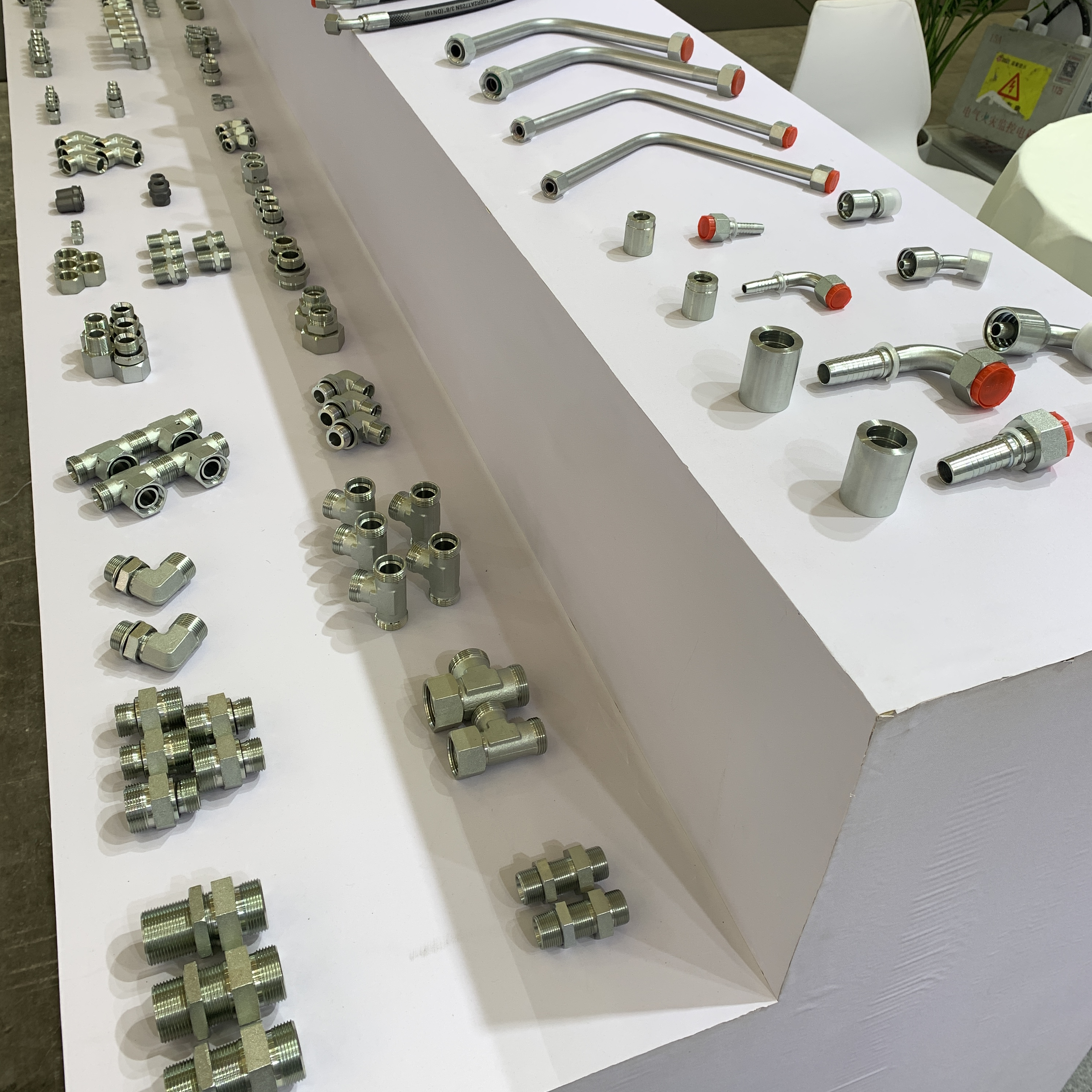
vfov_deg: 52.3
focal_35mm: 31
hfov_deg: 52.5
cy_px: 459
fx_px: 1106
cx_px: 541
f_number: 1.8
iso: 40
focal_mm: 4.25
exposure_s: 1/100
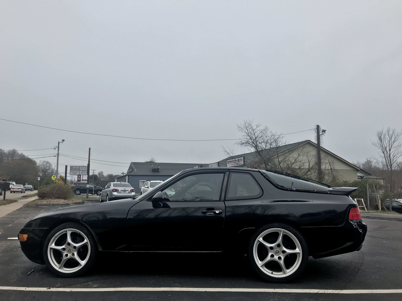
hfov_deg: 63.4
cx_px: 201
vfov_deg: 49.7
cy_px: 150
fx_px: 325
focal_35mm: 28
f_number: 1.8
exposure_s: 1/1996
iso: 20
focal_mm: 3.99
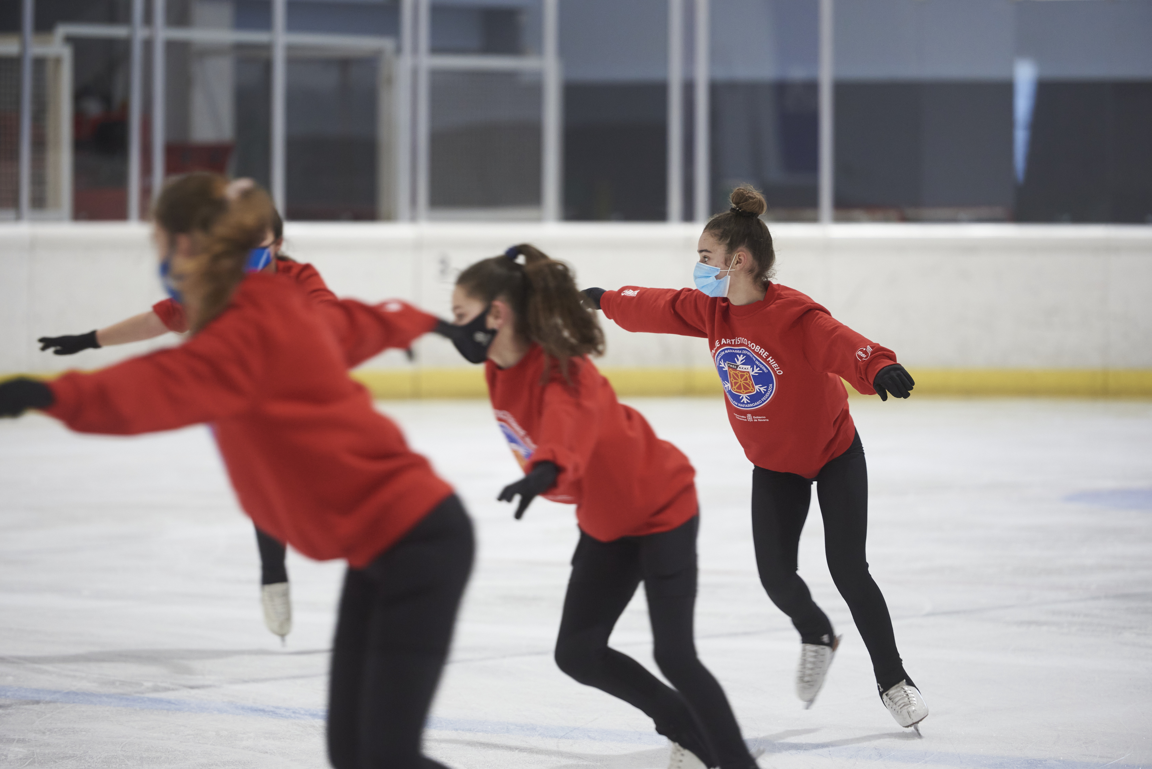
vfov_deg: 7.0
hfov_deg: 10.5
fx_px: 6242
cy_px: 384
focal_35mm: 195
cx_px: 576
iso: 2500
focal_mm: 195
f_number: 3.2
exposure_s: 1/200
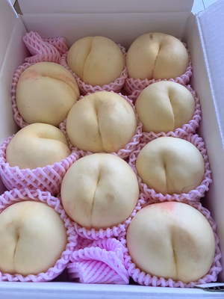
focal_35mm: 28
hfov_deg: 49.7
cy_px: 150
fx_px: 242
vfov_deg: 63.4
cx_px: 112
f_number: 1.8
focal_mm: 3.99
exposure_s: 1/76
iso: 80
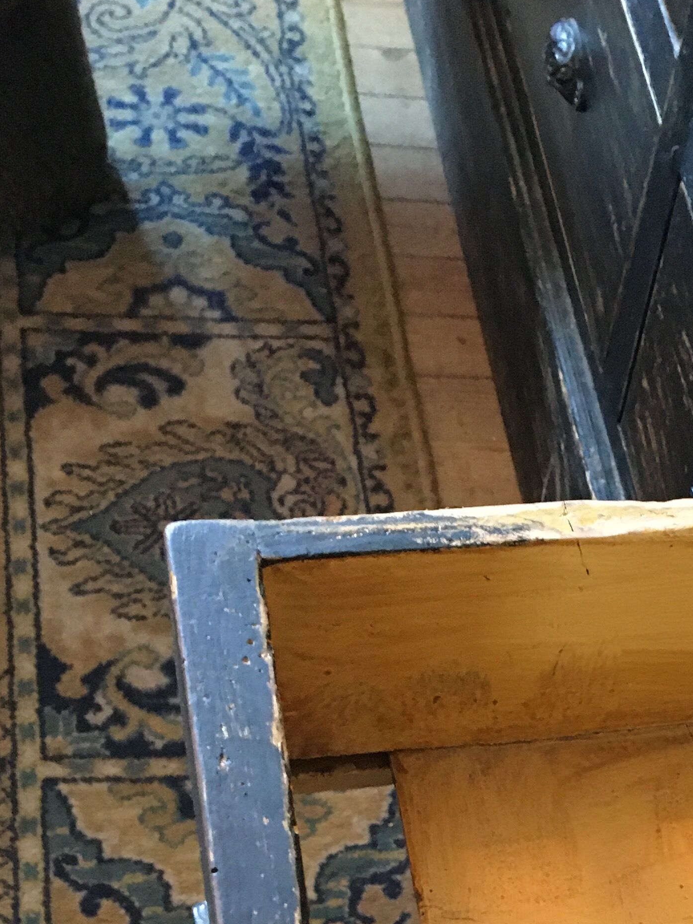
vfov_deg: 28.7
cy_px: 934
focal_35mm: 63
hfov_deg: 22.6
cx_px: 657
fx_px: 1682
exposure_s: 1/17
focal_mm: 4.15
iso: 250
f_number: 2.2
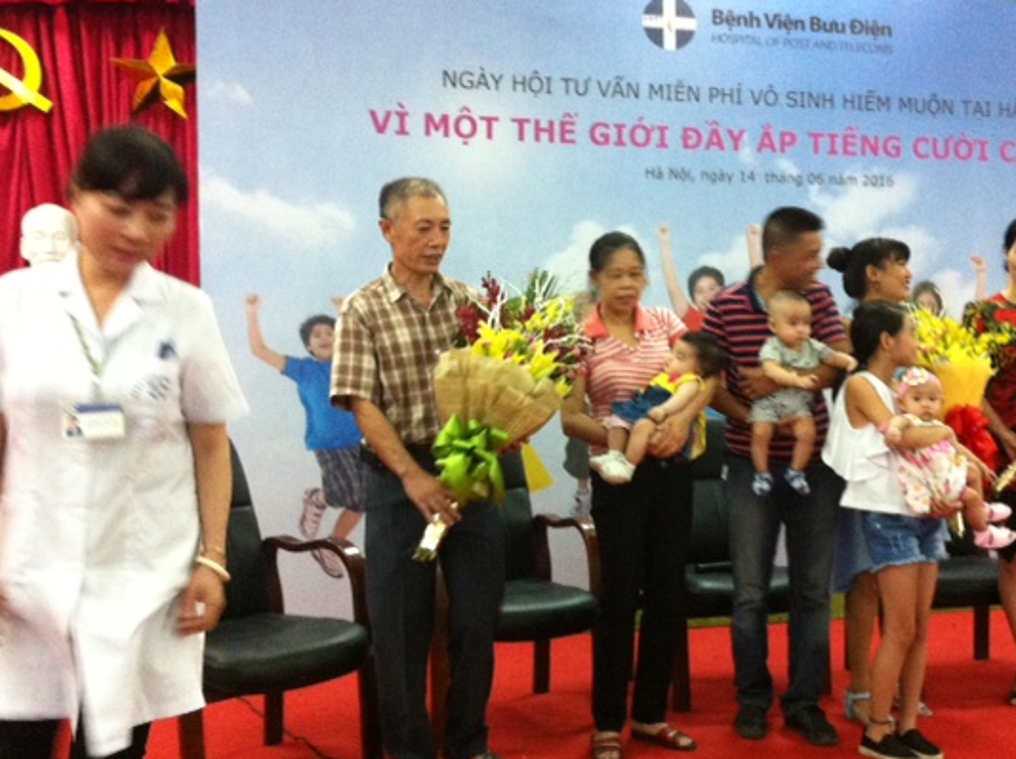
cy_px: 412
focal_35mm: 42
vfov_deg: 34.2
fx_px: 1231
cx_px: 608
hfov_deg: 44.6
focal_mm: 3.85
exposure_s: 1/15
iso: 400
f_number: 2.8
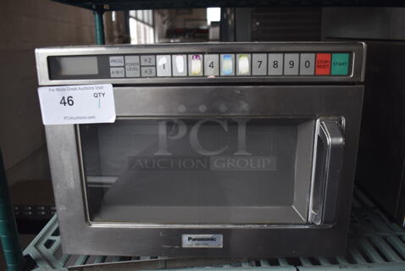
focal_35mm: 30
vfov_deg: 43.7
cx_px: 202
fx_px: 338
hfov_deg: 61.9
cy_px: 136
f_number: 3.5
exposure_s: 1/250
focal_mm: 20
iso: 640
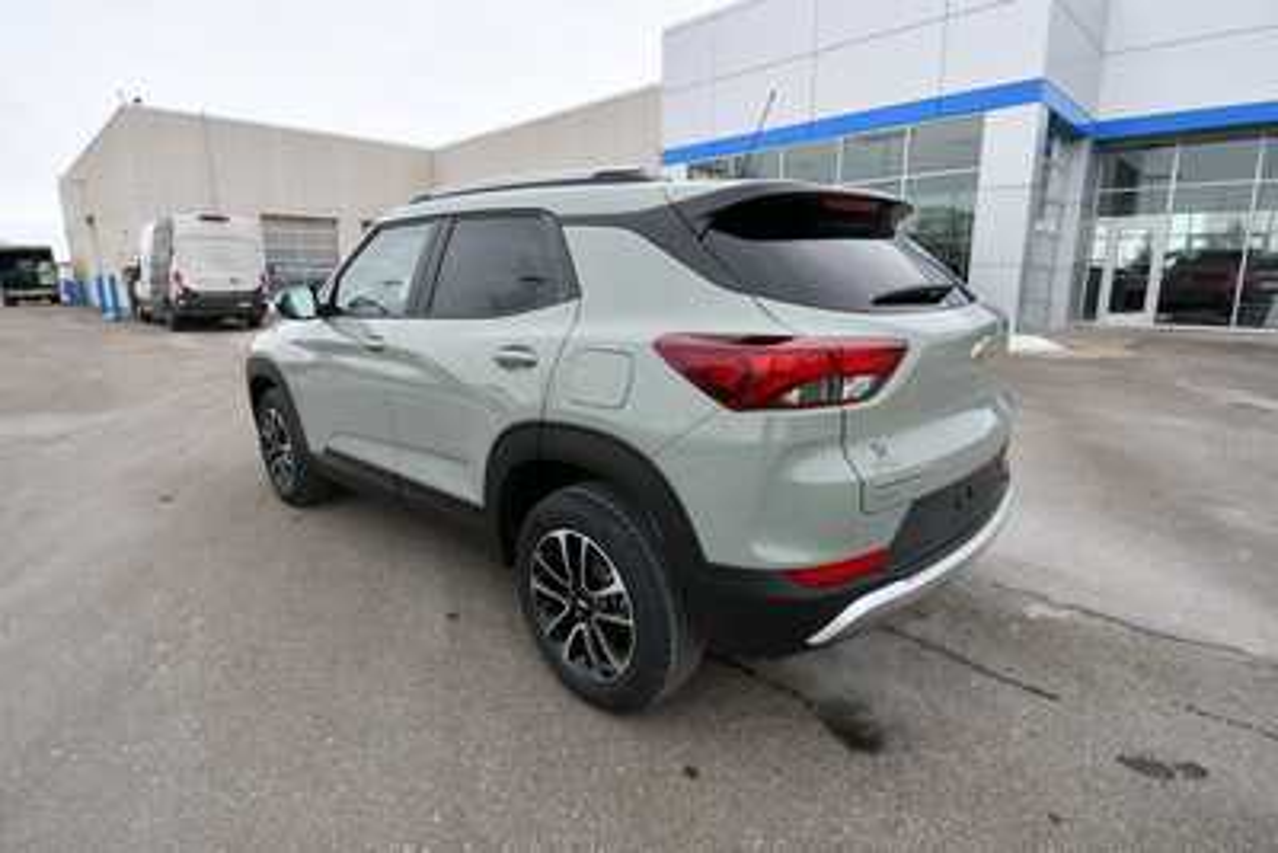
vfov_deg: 67.4
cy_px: 426
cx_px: 639
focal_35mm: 18
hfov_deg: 90.0
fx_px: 639
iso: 200
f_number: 6.3
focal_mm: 12
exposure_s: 1/250
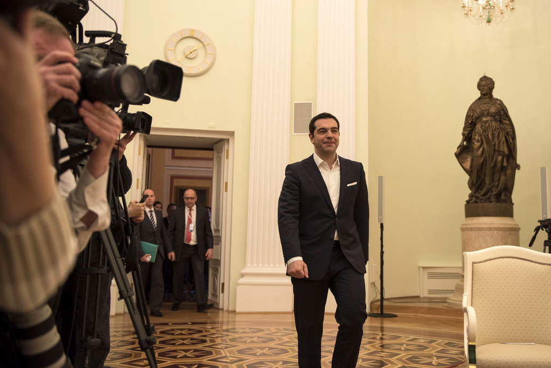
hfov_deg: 48.3
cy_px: 155
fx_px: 612
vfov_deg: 33.4
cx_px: 319
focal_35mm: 40
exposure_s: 1/250
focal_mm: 34
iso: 720
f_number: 3.2
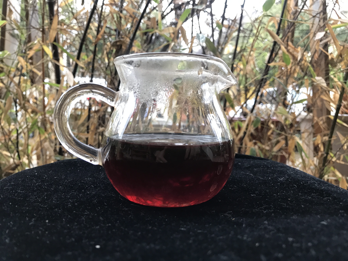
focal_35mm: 28
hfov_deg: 63.4
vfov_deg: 49.7
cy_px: 130
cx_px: 174
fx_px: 281
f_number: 1.8
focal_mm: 3.99
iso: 40
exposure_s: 1/20
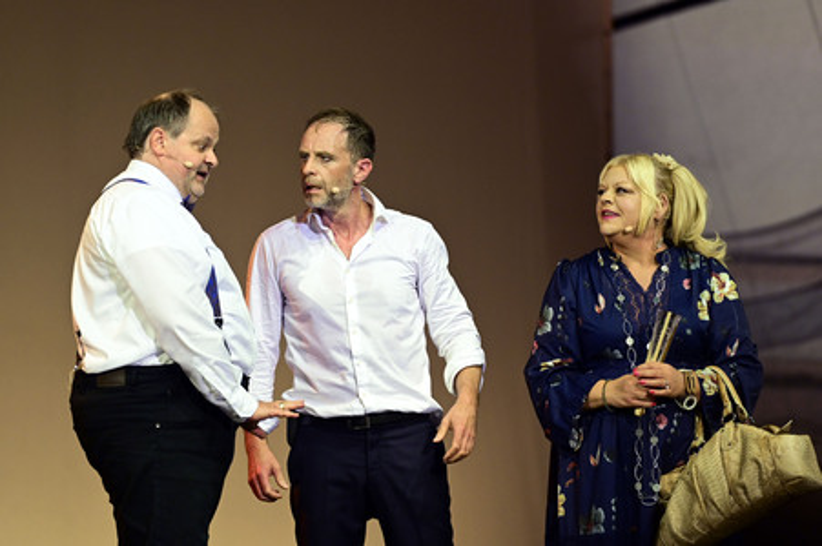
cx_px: 411
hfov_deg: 10.3
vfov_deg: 6.9
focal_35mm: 200
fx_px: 4563
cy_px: 273
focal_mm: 200
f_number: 4
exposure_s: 1/250
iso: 3200
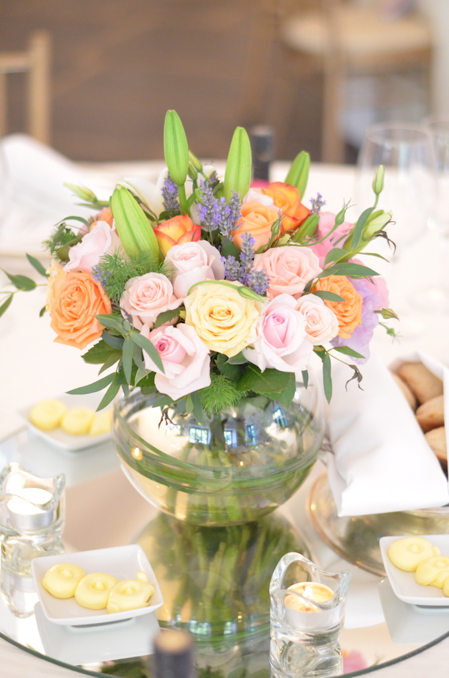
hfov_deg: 18.1
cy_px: 339
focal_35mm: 75
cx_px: 224
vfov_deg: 27.0
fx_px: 1410
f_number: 2
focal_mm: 50
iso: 3200
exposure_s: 1/125
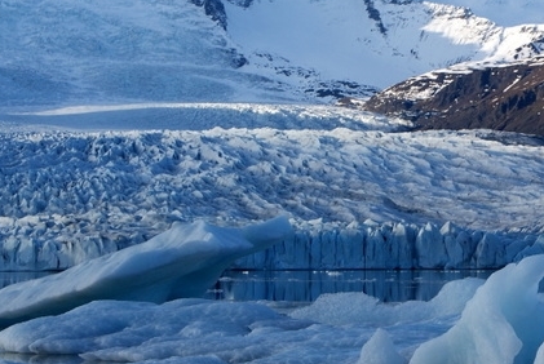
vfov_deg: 8.8
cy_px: 177
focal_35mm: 157
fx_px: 2375
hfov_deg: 13.0
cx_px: 474
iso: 100
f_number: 8
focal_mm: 55
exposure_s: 1/200
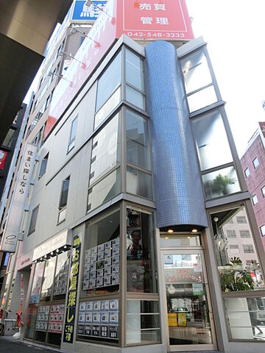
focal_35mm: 24
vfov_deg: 71.6
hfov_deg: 56.8
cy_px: 176
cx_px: 132
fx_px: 245
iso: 200
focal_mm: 4.24
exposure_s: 1/1000
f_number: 3
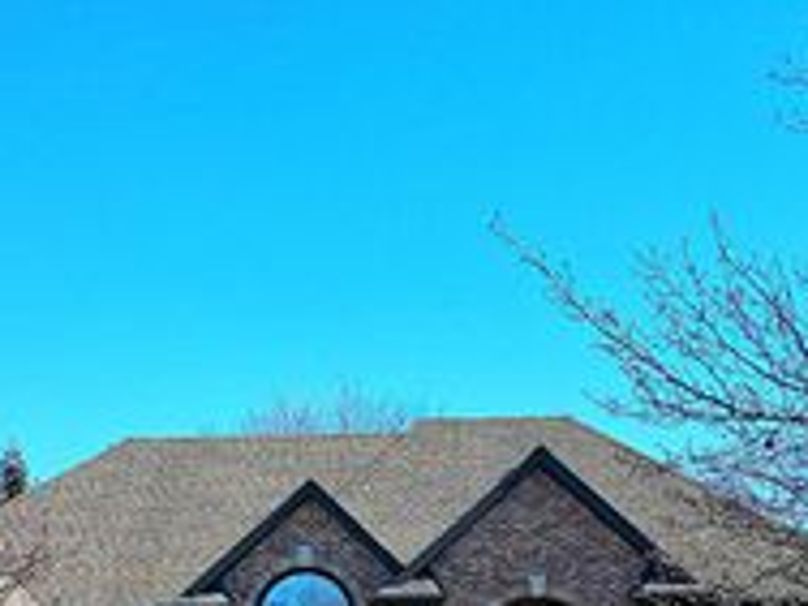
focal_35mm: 64
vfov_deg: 21.3
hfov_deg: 30.0
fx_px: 1494
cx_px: 245
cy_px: 733
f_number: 1.7
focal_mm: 6.7
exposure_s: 1/1600
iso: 130
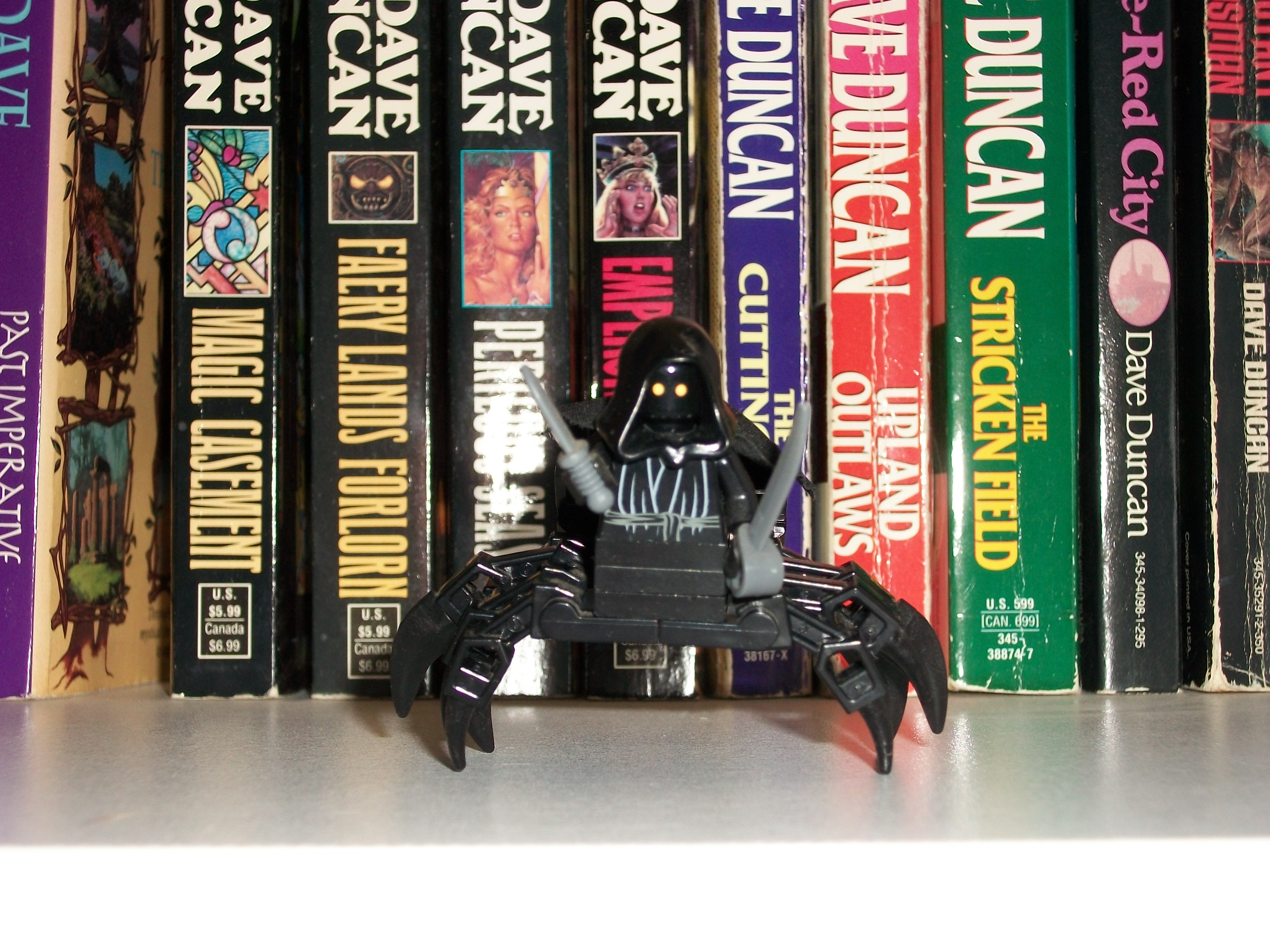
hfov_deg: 31.2
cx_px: 635
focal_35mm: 62
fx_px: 2275
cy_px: 476
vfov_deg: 23.7
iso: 80
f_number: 4.1
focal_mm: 11
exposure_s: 1/100
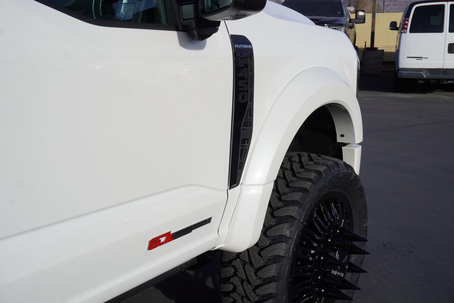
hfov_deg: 44.9
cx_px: 227
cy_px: 152
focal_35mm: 44
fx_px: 549
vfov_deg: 30.9
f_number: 11
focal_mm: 29
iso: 100
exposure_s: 1/200
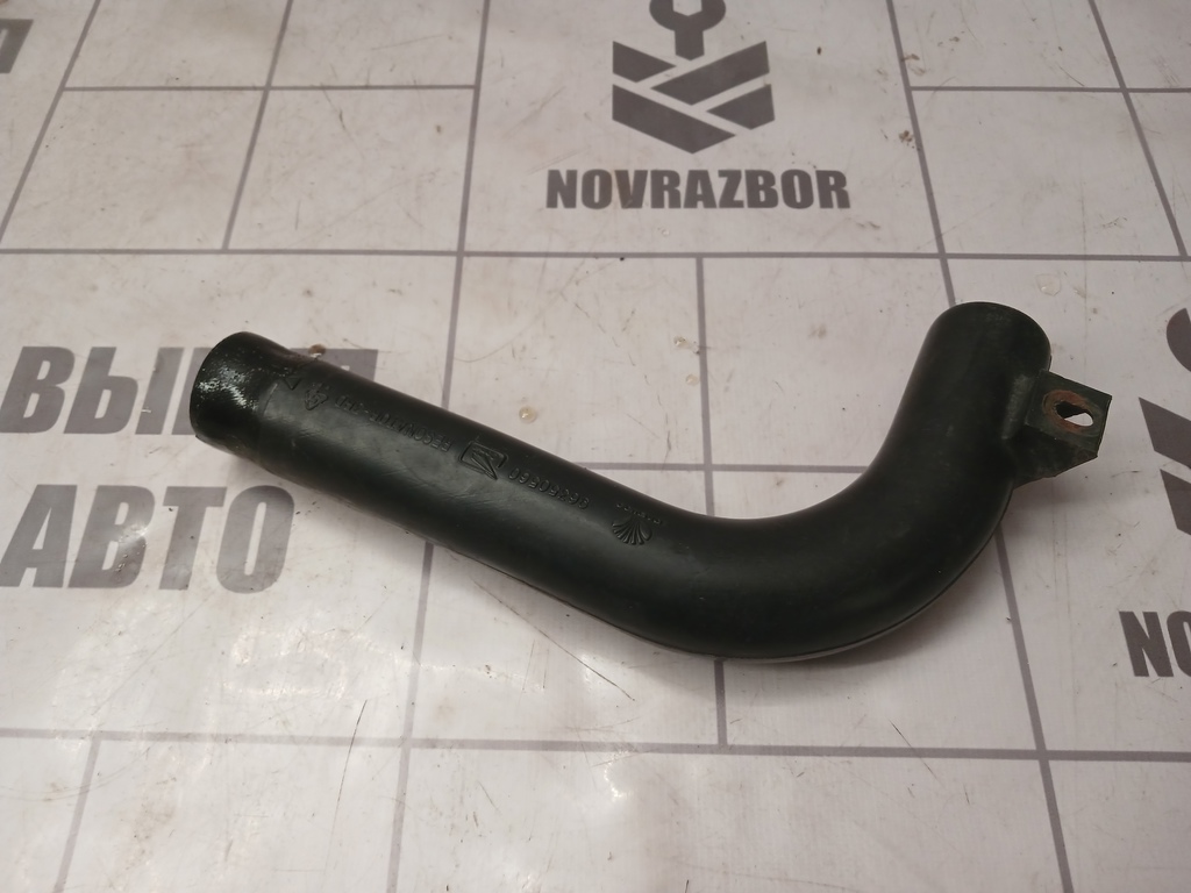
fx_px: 929
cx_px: 596
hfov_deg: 65.3
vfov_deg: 51.4
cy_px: 446
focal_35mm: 27
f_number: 1.8
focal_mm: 4
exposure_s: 1/50
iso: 100
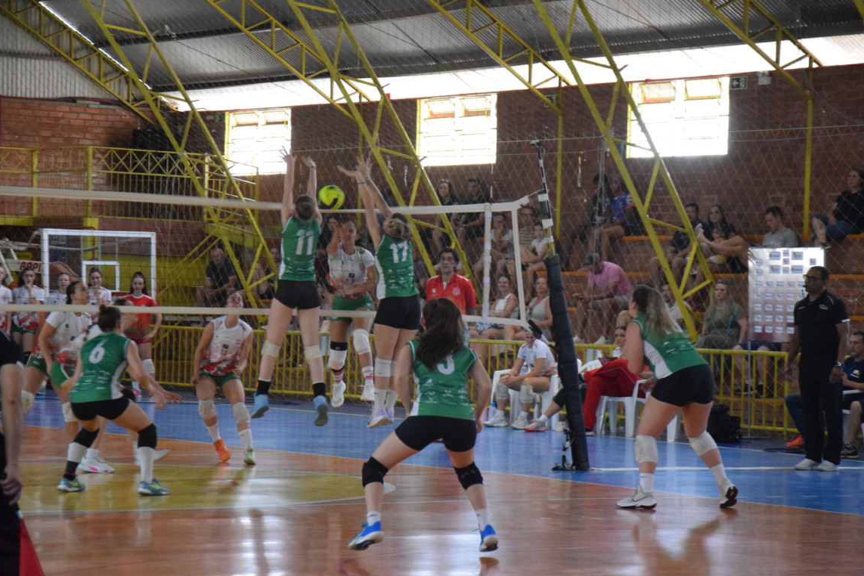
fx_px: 3084
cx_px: 433
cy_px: 287
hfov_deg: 15.9
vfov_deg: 10.7
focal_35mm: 129
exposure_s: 1/125
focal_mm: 85
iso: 3600
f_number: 5.6
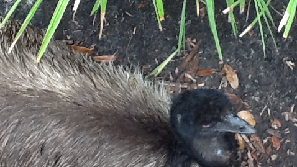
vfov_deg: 17.0
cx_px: 116
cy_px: 16
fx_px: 551
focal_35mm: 70
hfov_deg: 30.1
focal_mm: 2.03
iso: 80
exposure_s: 1/120
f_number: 2.4
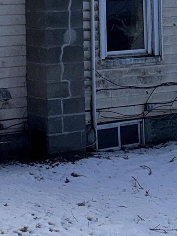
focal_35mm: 112
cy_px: 9
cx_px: -27
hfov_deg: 12.9
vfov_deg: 17.2
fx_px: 764
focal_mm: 6.76
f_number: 1.78
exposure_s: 1/9009
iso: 50
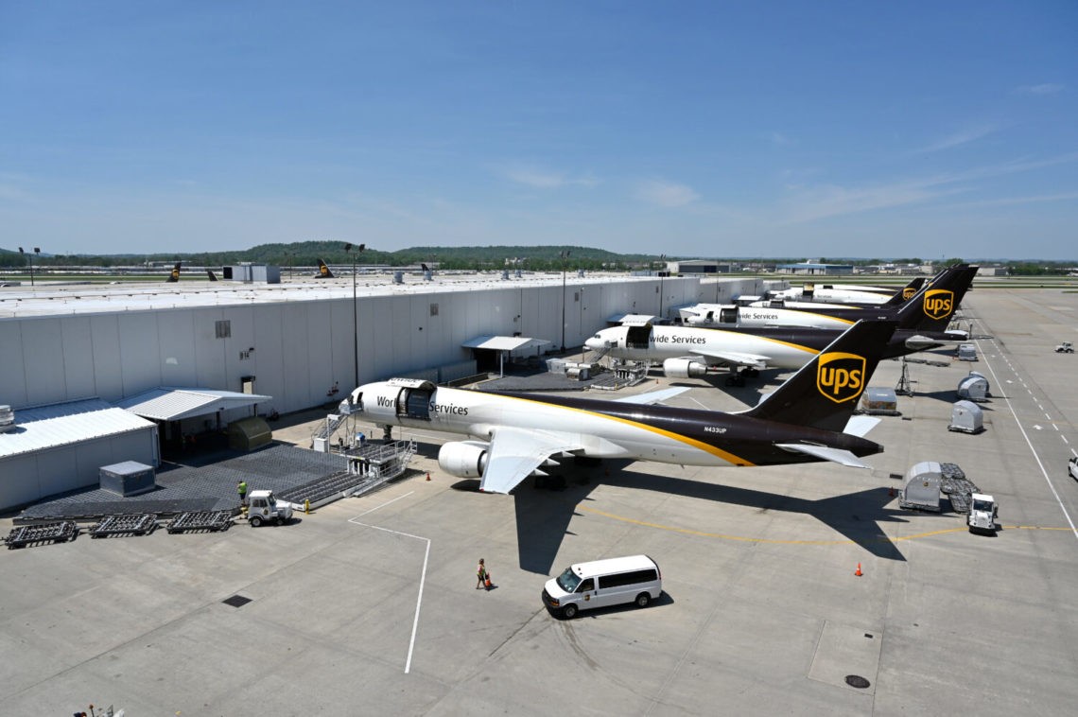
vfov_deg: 53.1
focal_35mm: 24
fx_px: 718
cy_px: 358
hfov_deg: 73.8
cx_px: 539
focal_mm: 24
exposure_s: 1/1600
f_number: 7.1
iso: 180
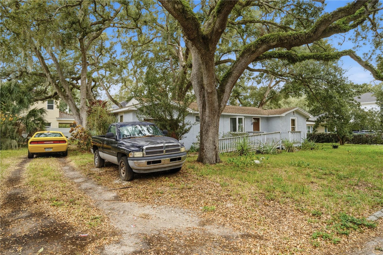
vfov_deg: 55.1
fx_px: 245
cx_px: 192
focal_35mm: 23
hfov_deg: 76.1
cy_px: 128
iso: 400
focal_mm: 23
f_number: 8
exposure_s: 1/1000
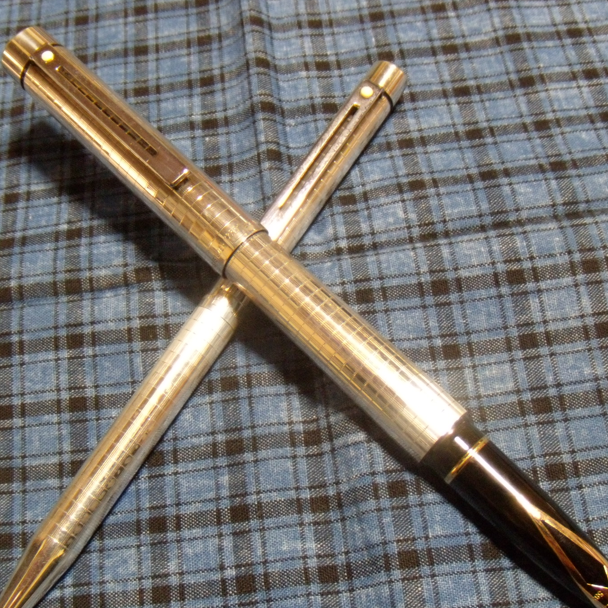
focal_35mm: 48
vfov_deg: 35.3
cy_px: 338
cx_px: 283
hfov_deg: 35.3
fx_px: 954
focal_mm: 6.4
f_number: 3.6
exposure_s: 1/10
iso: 400
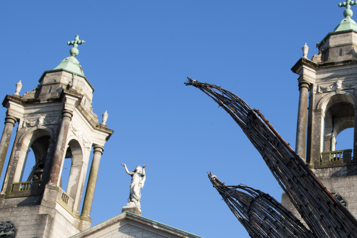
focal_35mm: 80
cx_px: 301
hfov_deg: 24.8
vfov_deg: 16.8
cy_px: 224
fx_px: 793
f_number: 13
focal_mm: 35
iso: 200
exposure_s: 1/160
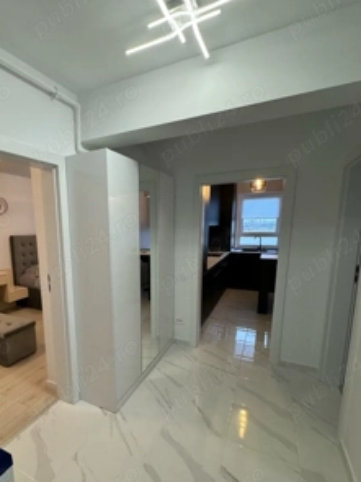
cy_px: 271
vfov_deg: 84.3
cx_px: 118
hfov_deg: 66.6
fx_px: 264
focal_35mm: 19
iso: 80
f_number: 2.2
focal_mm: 2.22
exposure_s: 1/100
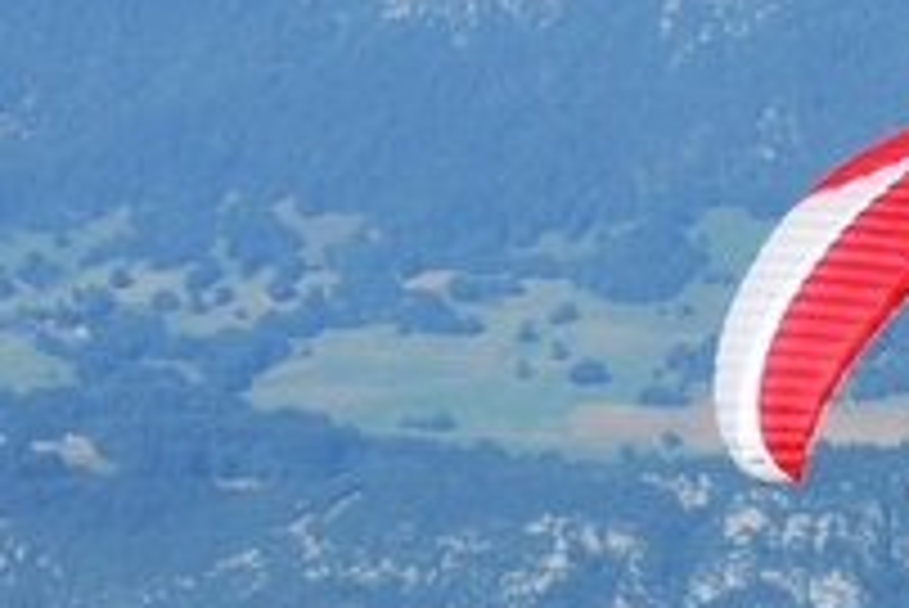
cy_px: 538
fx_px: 6203
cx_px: 1098
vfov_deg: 5.6
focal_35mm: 245
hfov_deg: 8.3
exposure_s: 1/250
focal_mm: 55
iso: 100
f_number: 8
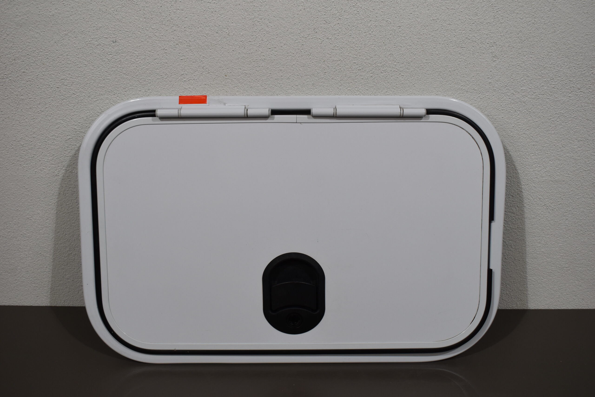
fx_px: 669
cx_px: 298
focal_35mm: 40
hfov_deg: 47.9
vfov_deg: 33.0
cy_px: 198
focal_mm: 27
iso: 280
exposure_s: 1/125
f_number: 5.6
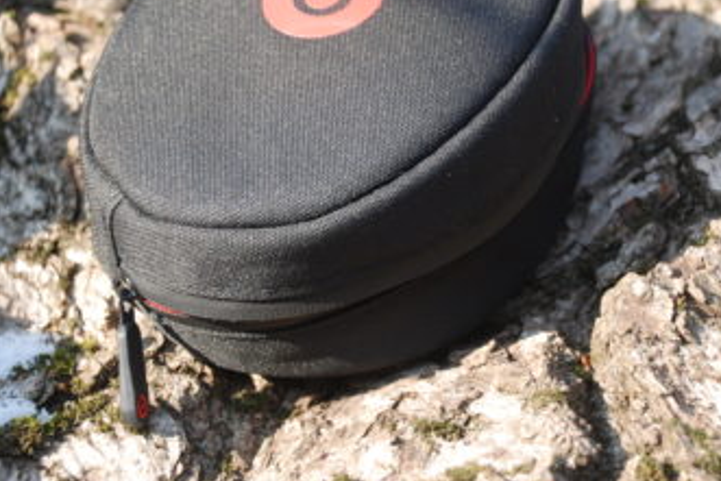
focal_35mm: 102
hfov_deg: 20.0
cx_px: 349
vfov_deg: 13.4
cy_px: 171
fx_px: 2044
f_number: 5
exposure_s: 1/60
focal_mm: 50
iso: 100
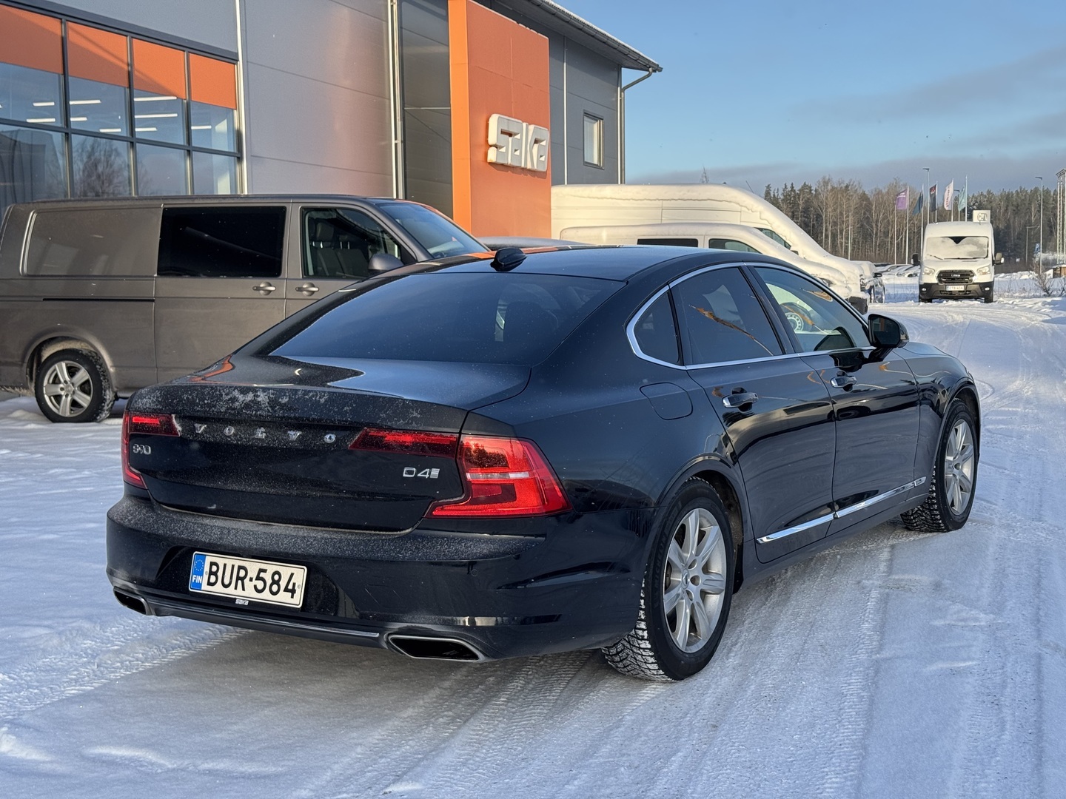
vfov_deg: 30.3
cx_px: 533
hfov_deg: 39.7
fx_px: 1478
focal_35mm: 48
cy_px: 400
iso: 64
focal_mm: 6.76
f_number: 1.78
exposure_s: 1/1560
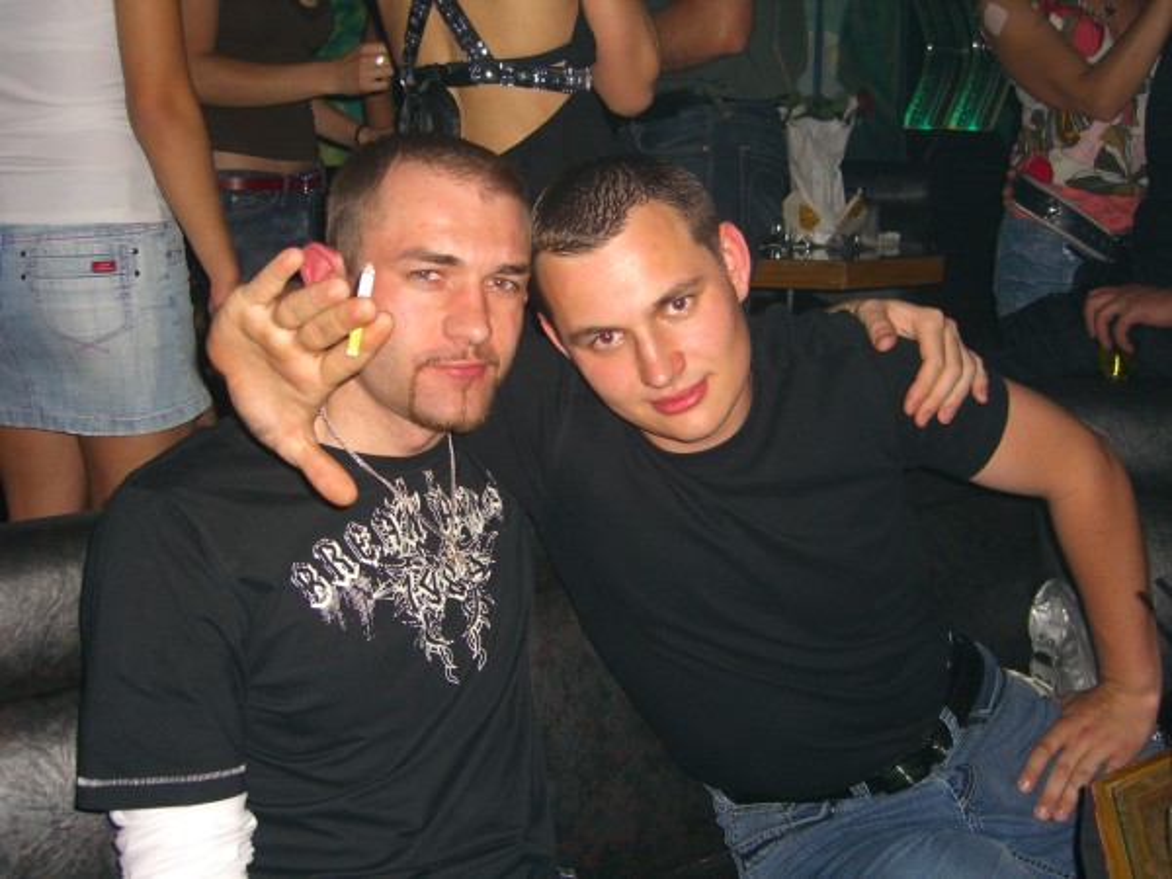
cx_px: 586
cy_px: 440
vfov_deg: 37.7
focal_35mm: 38
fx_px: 1287
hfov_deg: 49.0
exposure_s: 1/60
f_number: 2.8
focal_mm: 7.9
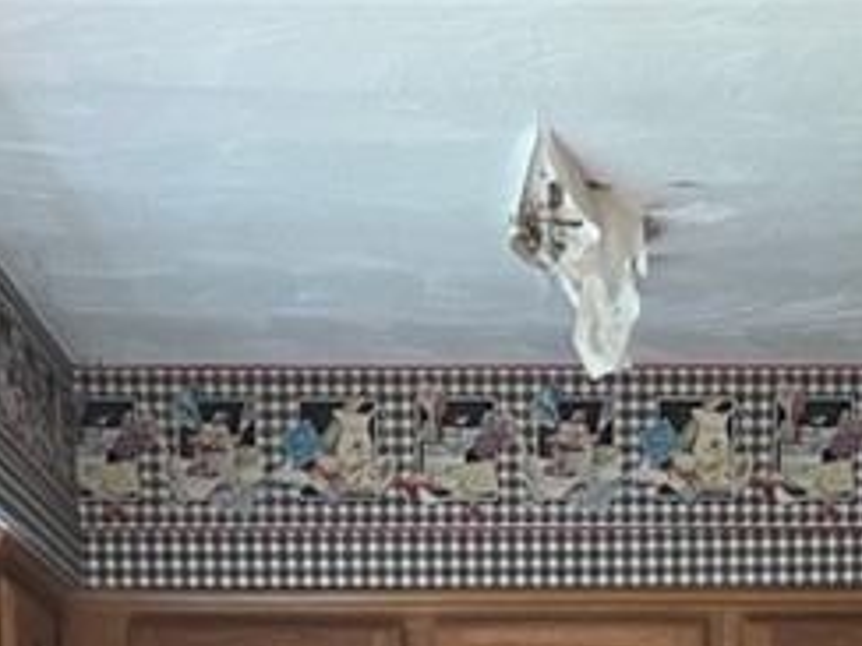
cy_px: 1352
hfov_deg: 18.0
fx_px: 2714
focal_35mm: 109
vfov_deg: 11.9
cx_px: 611
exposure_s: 1/33
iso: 640
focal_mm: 4.2
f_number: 1.6
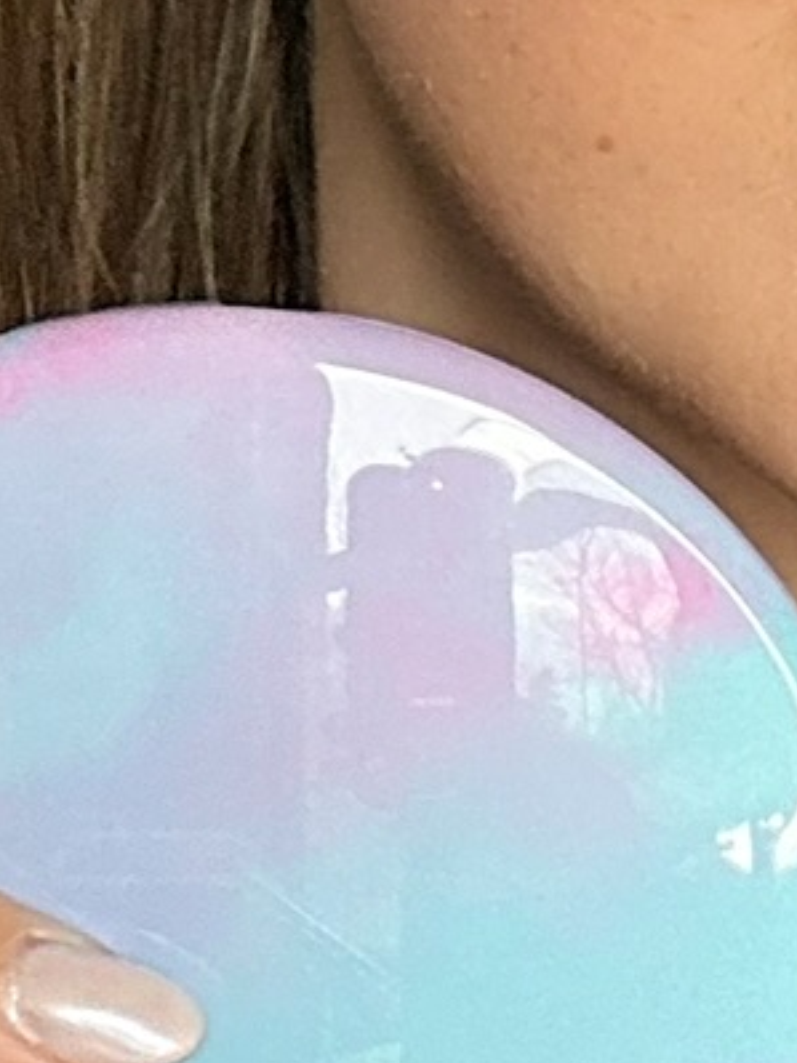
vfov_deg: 12.8
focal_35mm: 154
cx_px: 1146
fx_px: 4730
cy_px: 442
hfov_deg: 9.4
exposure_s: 1/80
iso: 80
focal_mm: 2.69
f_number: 1.9
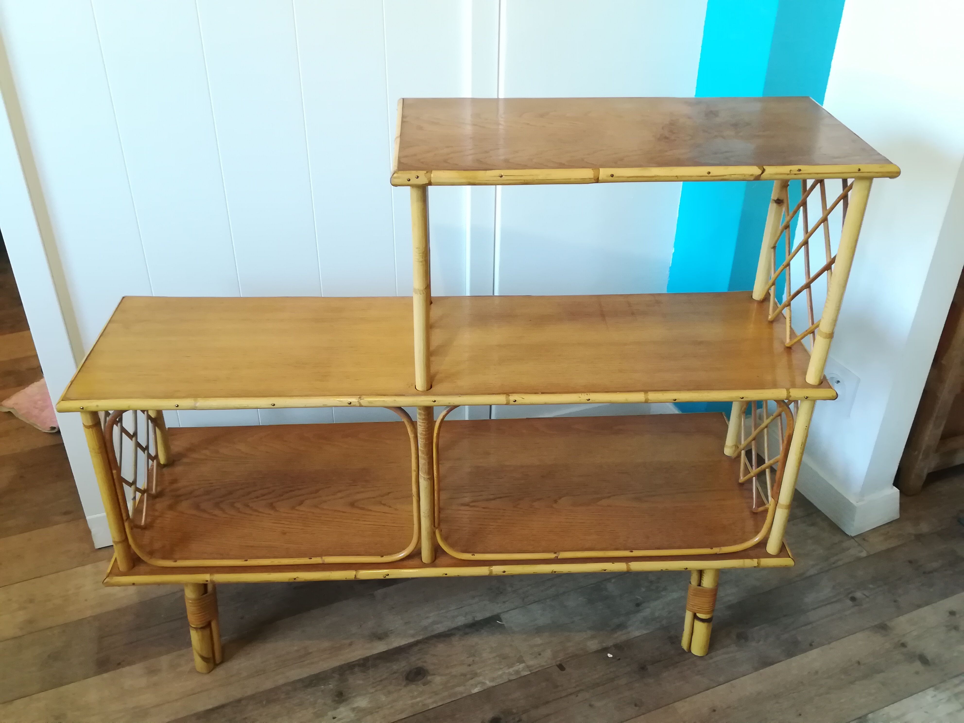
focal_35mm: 31
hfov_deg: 58.4
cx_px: 482
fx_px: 863
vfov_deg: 45.4
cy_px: 362
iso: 320
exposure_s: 1/24
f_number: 2.2
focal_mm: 3.83
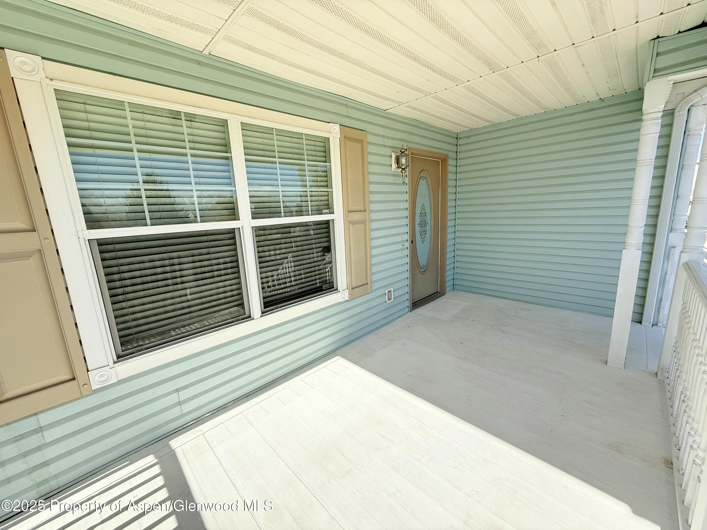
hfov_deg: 102.1
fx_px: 286
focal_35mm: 14
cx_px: 354
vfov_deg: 85.7
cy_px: 265
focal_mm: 2.22
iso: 64
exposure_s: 1/1795
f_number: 2.2
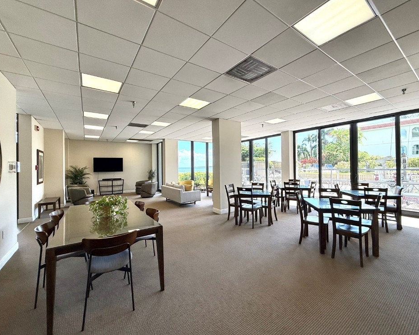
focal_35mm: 15
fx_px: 186
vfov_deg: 84.0
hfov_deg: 96.7
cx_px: 224
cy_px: 165
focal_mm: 2.22
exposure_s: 1/128
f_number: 2.2
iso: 64
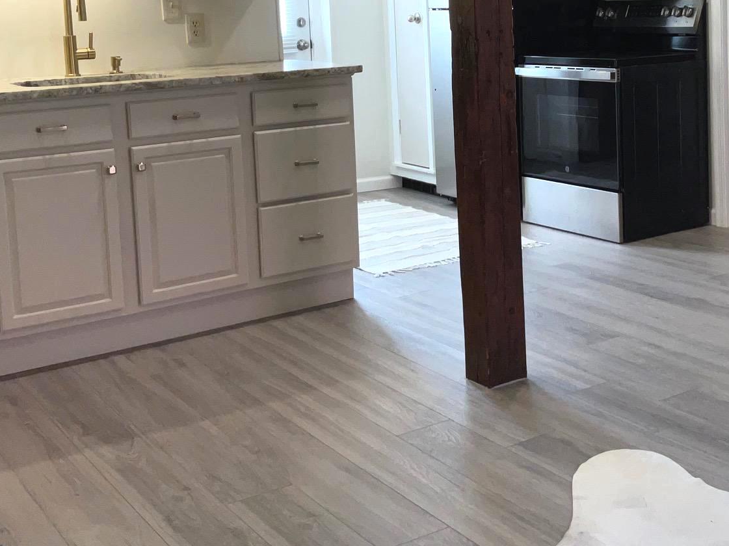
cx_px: 506
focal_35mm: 53
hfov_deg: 35.7
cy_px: 99
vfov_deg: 26.9
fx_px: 1116
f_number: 1.8
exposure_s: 1/86
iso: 16
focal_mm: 3
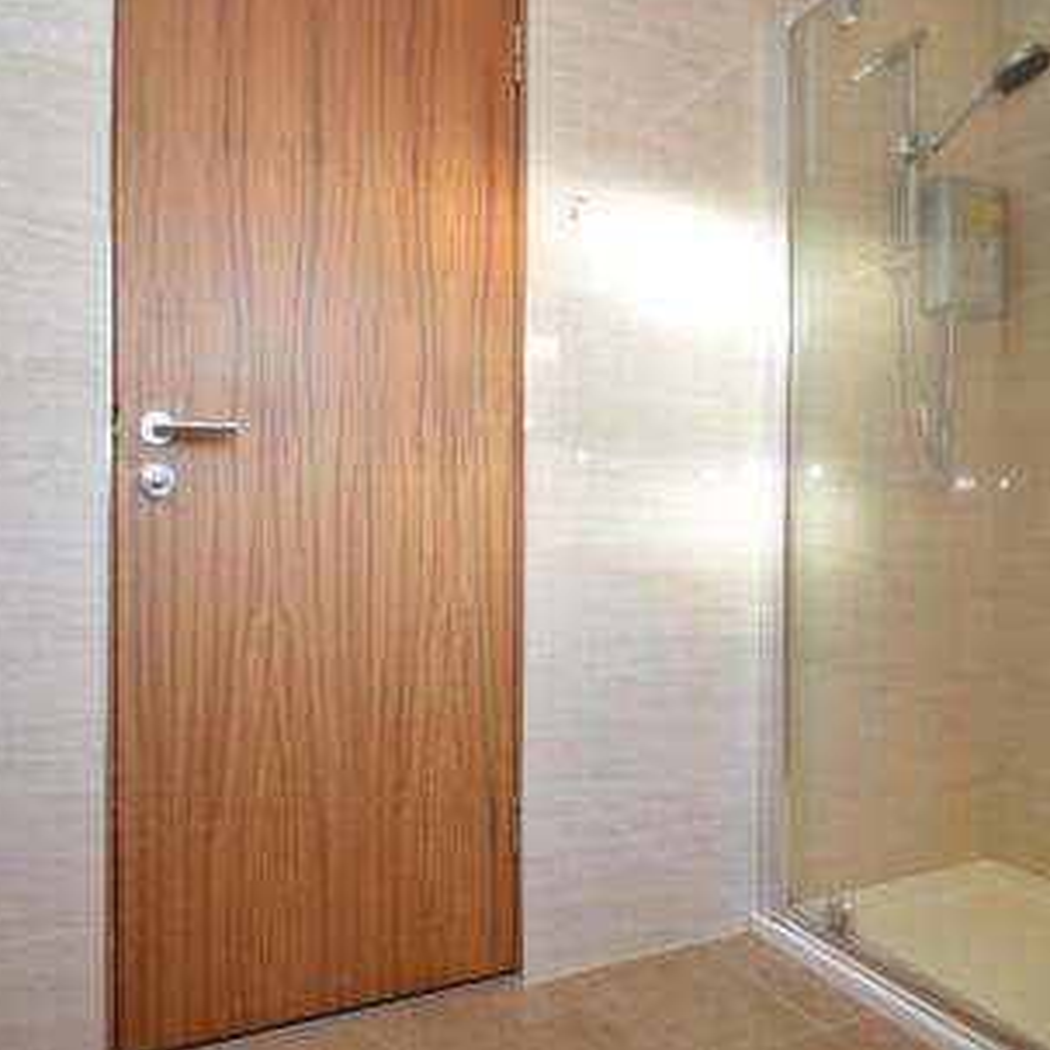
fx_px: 686
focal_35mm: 20
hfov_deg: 73.8
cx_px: 409
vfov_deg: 74.8
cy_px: 515
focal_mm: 10
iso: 200
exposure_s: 1/60
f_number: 4
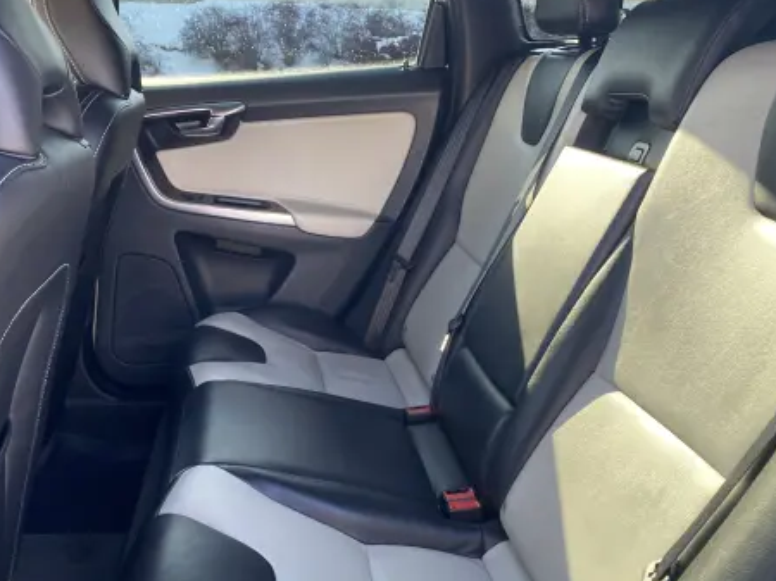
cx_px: 347
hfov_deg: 50.1
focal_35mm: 37
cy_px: 395
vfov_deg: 38.1
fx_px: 829
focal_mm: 4.25
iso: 80
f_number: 1.8
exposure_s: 1/122
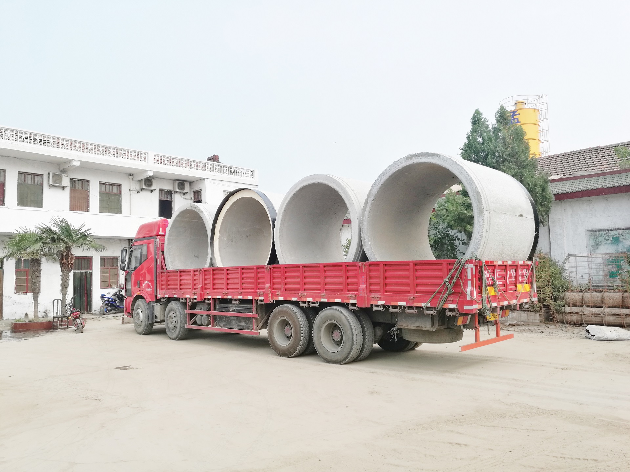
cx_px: 315
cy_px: 236
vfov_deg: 51.4
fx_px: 491
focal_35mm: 27
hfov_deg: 65.3
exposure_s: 1/519
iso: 50
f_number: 2
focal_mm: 4.04
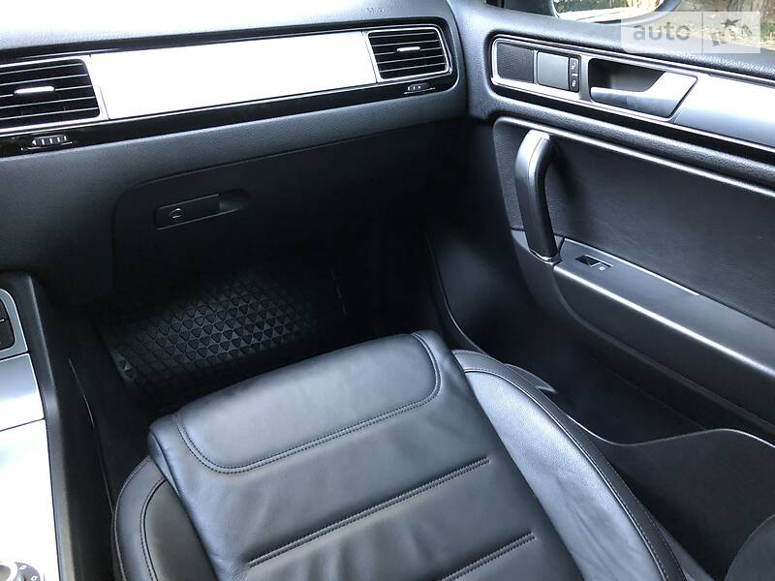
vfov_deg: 49.7
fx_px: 627
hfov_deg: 63.4
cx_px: 388
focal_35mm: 28
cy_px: 290
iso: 100
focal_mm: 4
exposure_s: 1/4
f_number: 1.8
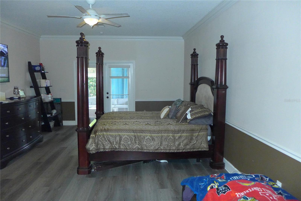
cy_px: 100
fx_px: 201
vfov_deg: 53.1
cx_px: 150
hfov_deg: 73.8
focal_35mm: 24
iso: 1250
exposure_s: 1/60
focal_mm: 4.7
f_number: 1.4
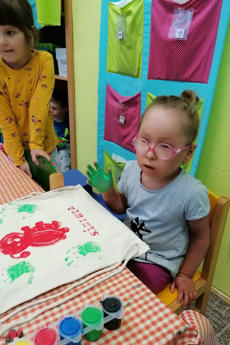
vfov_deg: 63.7
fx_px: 278
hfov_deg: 45.0
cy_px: 173
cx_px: 109
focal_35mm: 29
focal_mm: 4.75
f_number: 1.8
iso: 320
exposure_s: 1/100
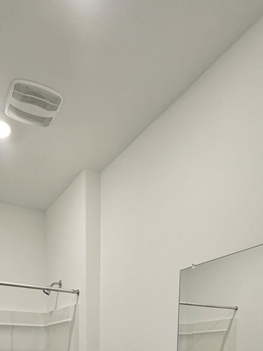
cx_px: 98
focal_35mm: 30
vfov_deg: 44.1
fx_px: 304
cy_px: 396
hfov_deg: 46.3
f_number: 2.2
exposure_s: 1/60
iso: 125
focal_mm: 2.2
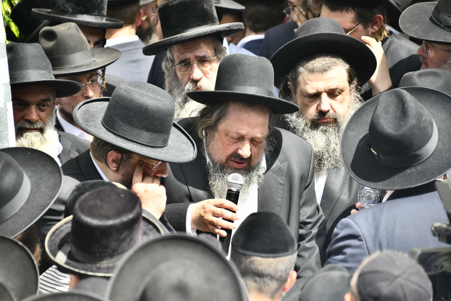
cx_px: 226
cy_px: 150
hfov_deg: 6.9
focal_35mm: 300
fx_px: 3758
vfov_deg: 4.6
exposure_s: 1/640
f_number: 6.3
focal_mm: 300
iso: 400
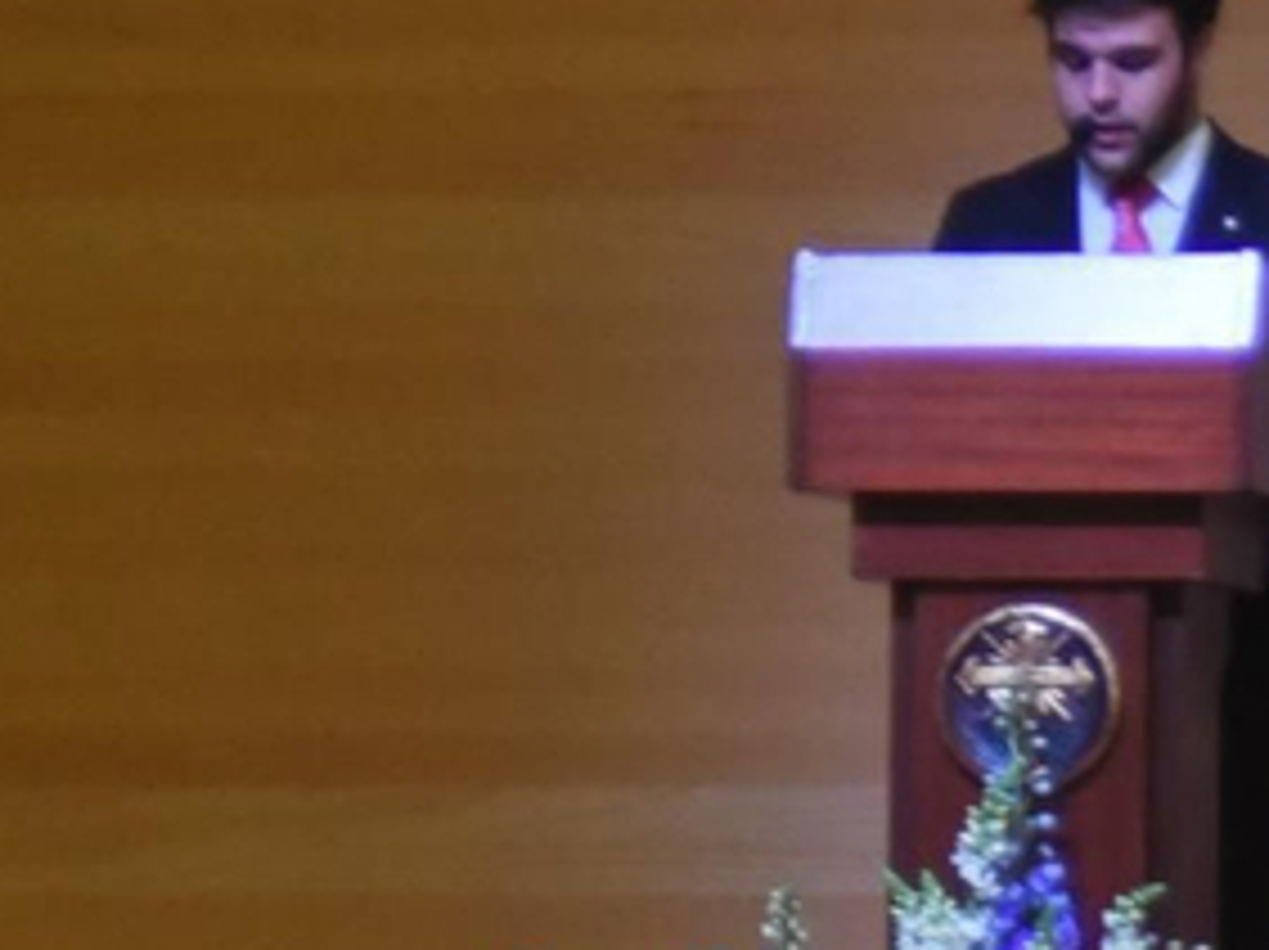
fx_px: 15604
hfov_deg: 4.6
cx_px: 2340
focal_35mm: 426
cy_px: 284
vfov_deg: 3.5
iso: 3600
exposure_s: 1/100
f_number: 5.6
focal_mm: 78
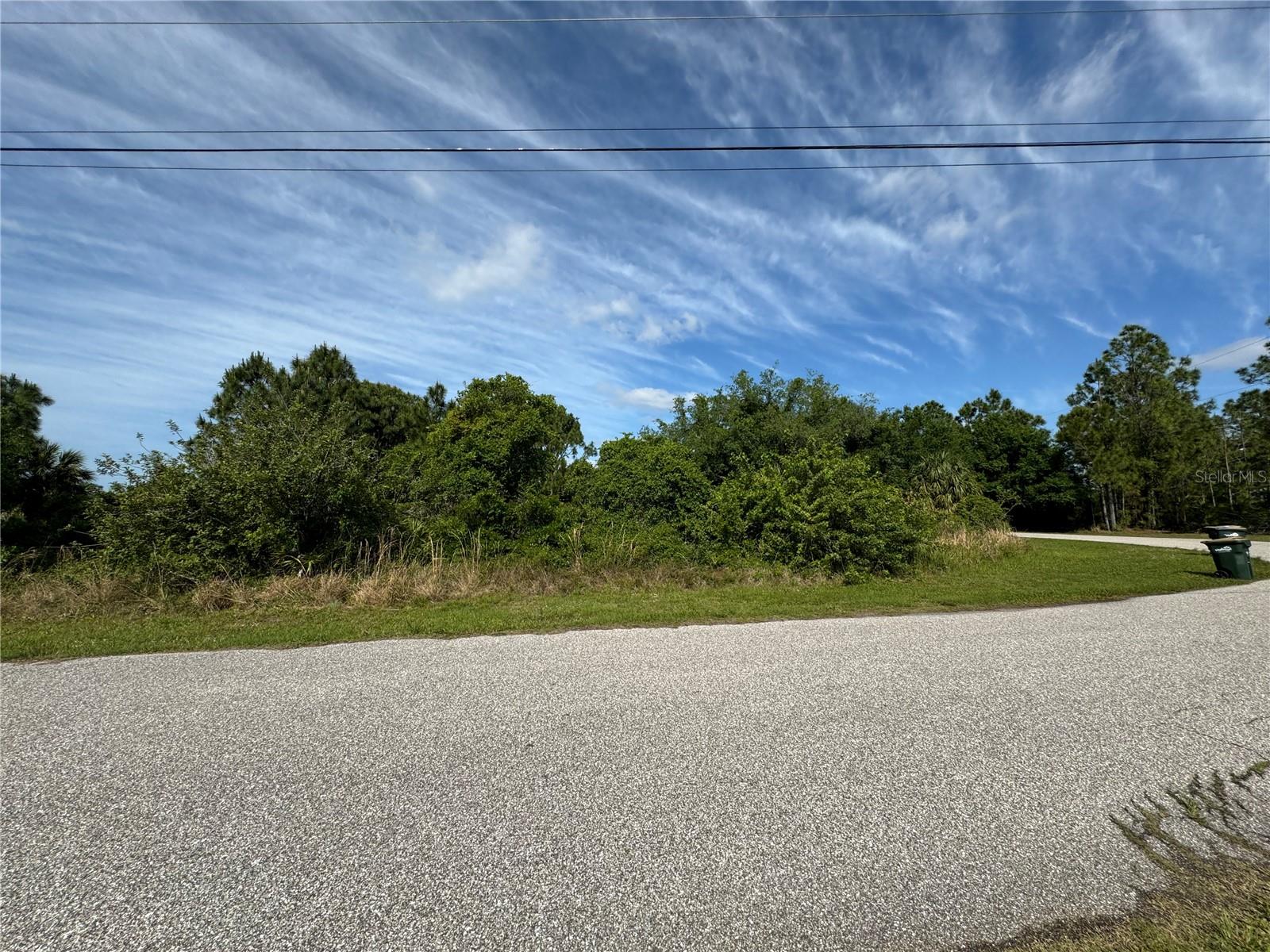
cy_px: 476
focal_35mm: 14
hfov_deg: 102.1
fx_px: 514
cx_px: 635
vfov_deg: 85.7
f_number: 2.2
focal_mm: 2.22
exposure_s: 1/2146
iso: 50
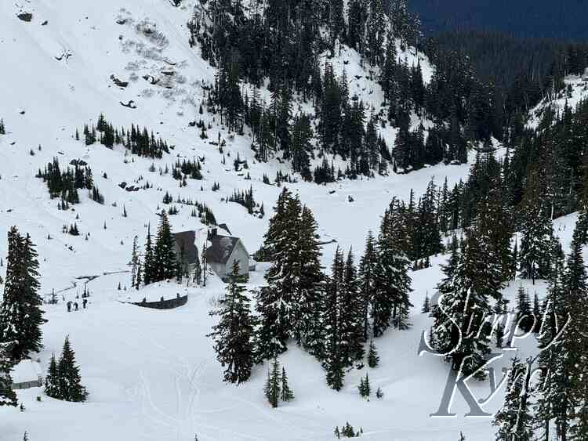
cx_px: 294
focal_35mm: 120
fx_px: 2039
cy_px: 220
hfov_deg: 16.4
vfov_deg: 12.4
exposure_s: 1/1248
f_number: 2.8
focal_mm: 15.66
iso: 50
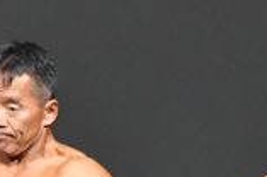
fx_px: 11539
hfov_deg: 1.3
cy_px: 357
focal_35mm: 1559
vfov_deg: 0.9
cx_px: -31
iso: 5000
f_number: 5.6
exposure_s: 1/400
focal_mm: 210
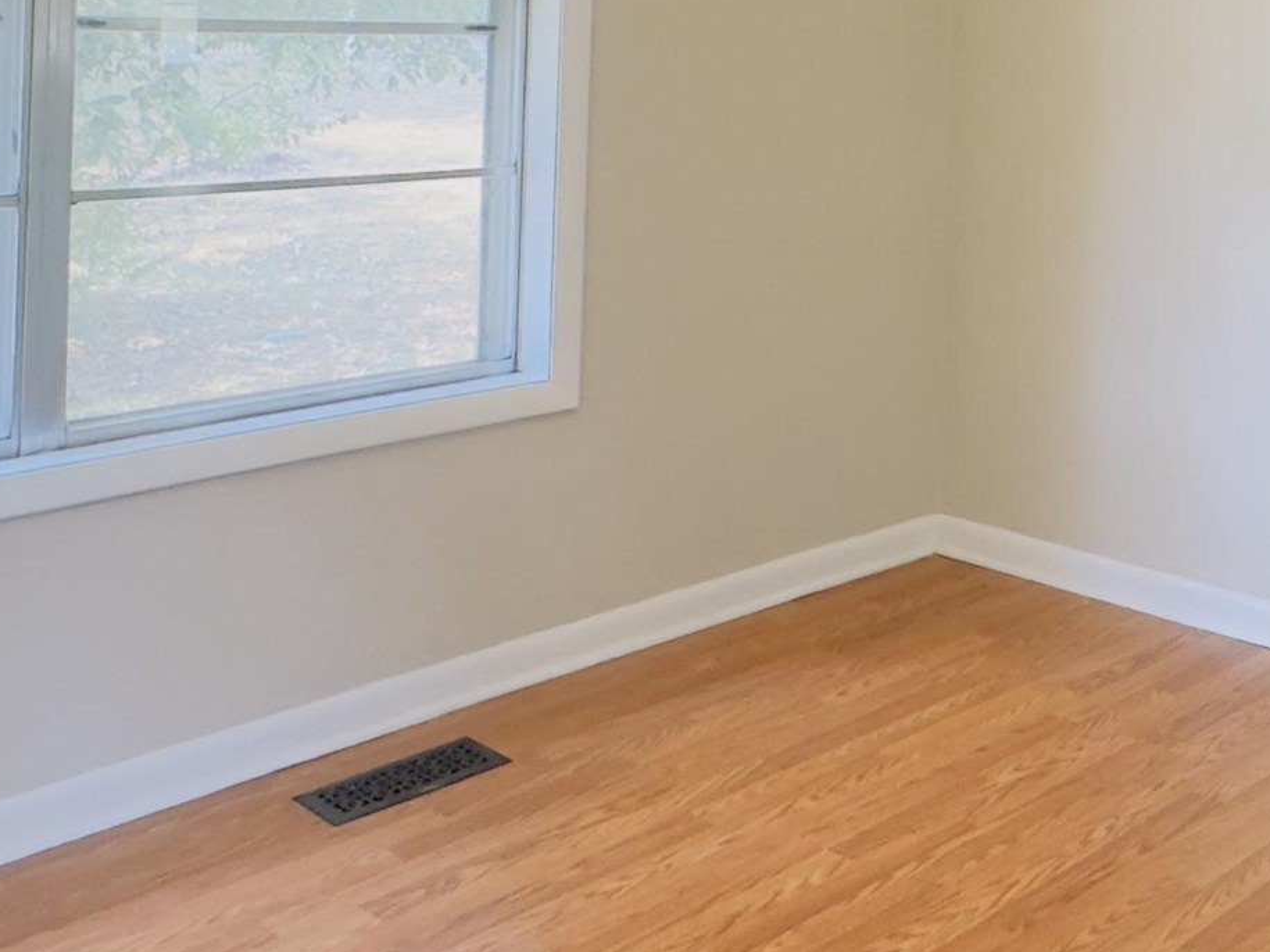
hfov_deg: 37.2
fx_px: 1724
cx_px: 1199
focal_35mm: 47
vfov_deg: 29.2
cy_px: 36
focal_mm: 2.22
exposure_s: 1/120
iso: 250
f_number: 2.2
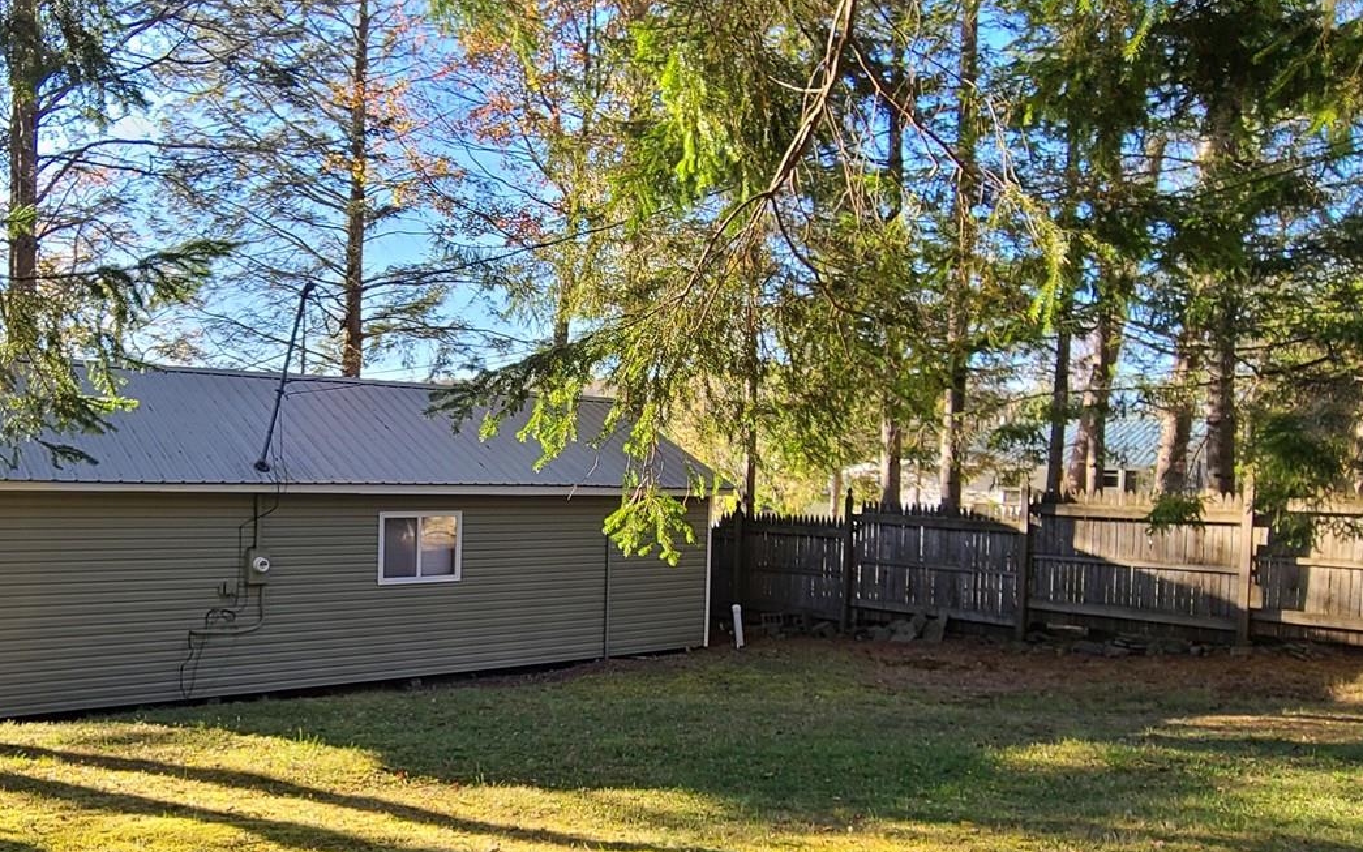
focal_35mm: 27
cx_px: 437
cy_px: 515
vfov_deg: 45.7
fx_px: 1003
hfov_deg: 66.3
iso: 50
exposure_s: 1/254
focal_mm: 2.2
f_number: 2.2
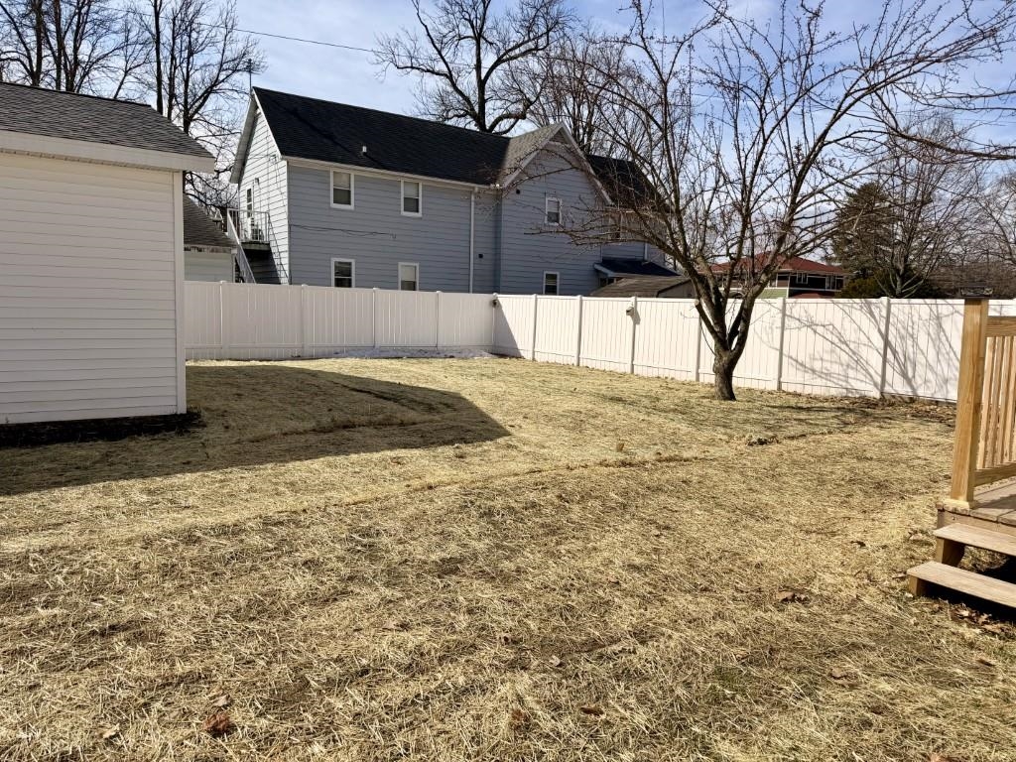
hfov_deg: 71.6
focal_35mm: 24
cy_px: 381
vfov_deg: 56.8
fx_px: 704
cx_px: 508
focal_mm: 6.76
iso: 80
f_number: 1.78
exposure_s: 1/8130
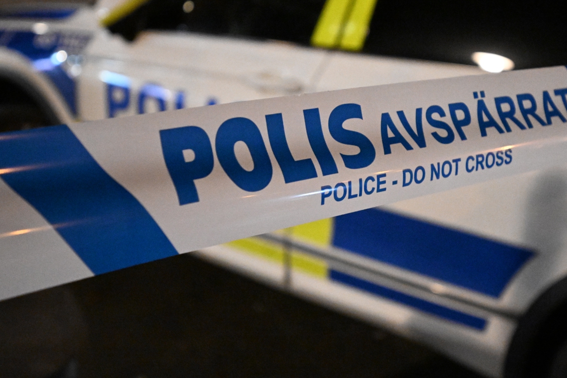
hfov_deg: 54.2
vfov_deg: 37.8
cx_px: 325
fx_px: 551
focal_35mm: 35
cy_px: 178
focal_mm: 30
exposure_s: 1/50
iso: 12800
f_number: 4
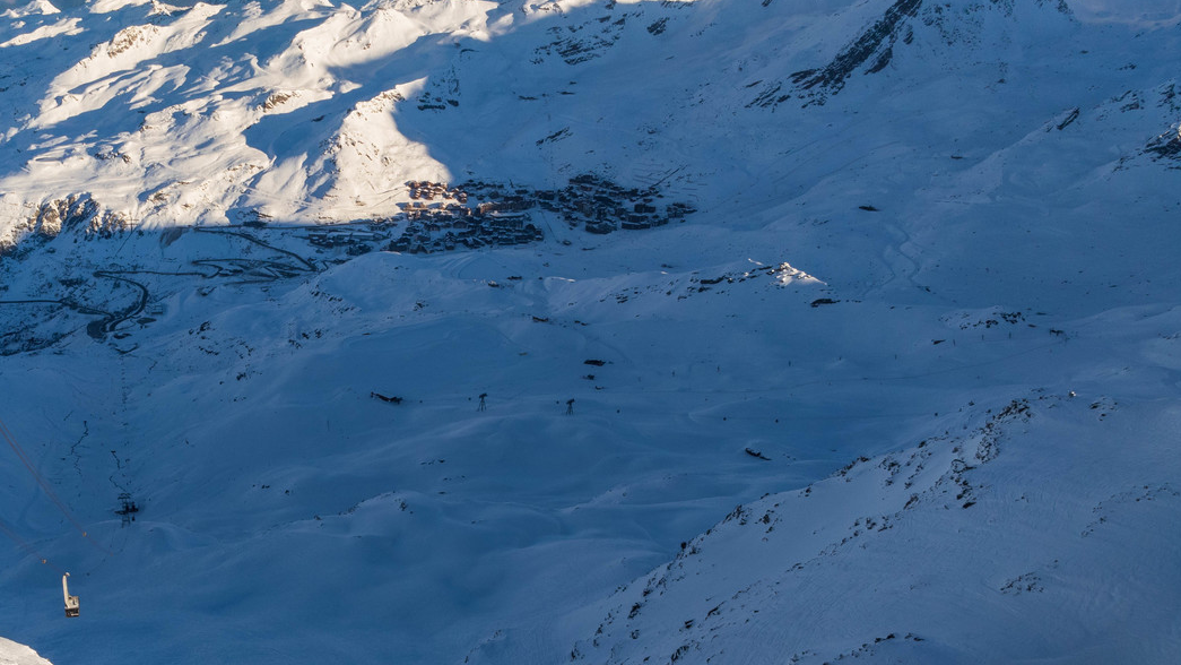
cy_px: 573
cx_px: 344
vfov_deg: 28.8
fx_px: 1253
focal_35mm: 40
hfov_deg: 49.1
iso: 200
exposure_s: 1/240
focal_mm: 12.3
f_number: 11
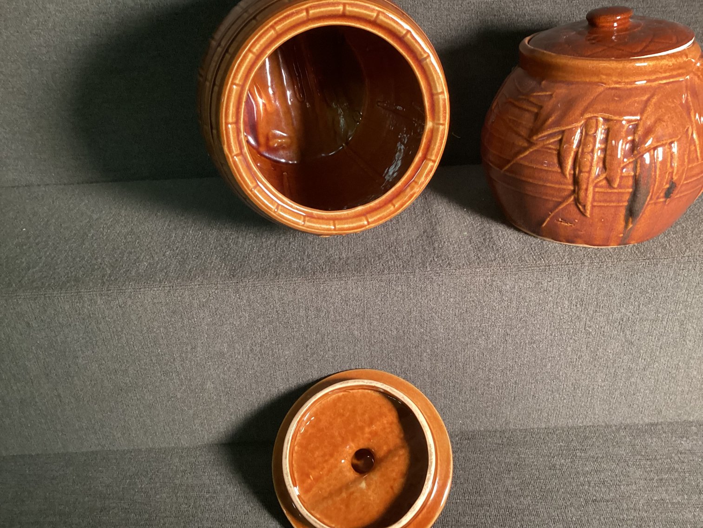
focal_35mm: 31
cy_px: 264
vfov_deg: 45.4
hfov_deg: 58.3
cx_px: 352
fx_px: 630
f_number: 2.4
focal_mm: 3.3
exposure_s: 1/40
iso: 400
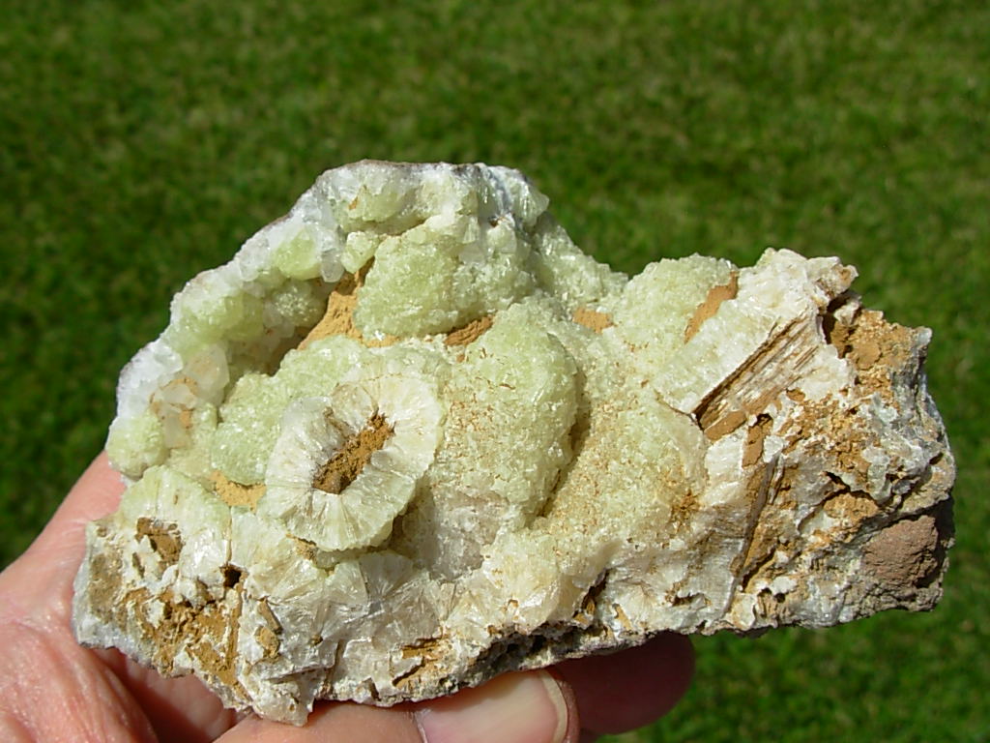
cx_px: 495
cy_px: 372
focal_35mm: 38
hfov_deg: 49.0
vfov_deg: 37.7
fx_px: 1087
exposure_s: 1/1054
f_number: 4.9
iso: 50
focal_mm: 6.3
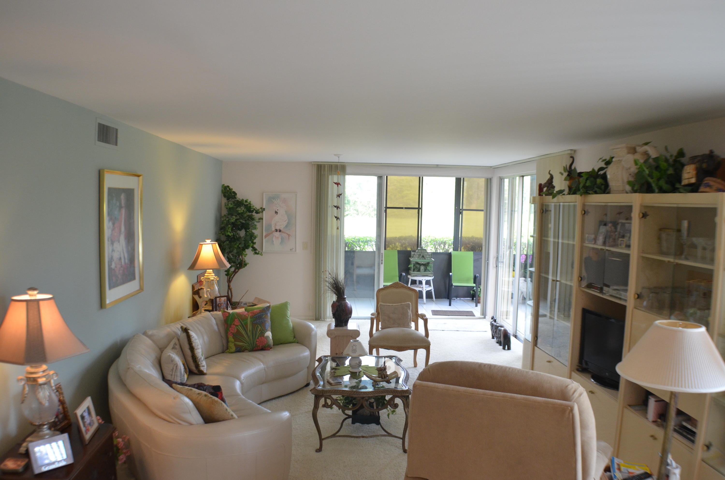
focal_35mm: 36
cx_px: 362
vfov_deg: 36.7
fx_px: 723
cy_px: 240
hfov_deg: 53.2
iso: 800
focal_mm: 24
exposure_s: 1/60
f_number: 4
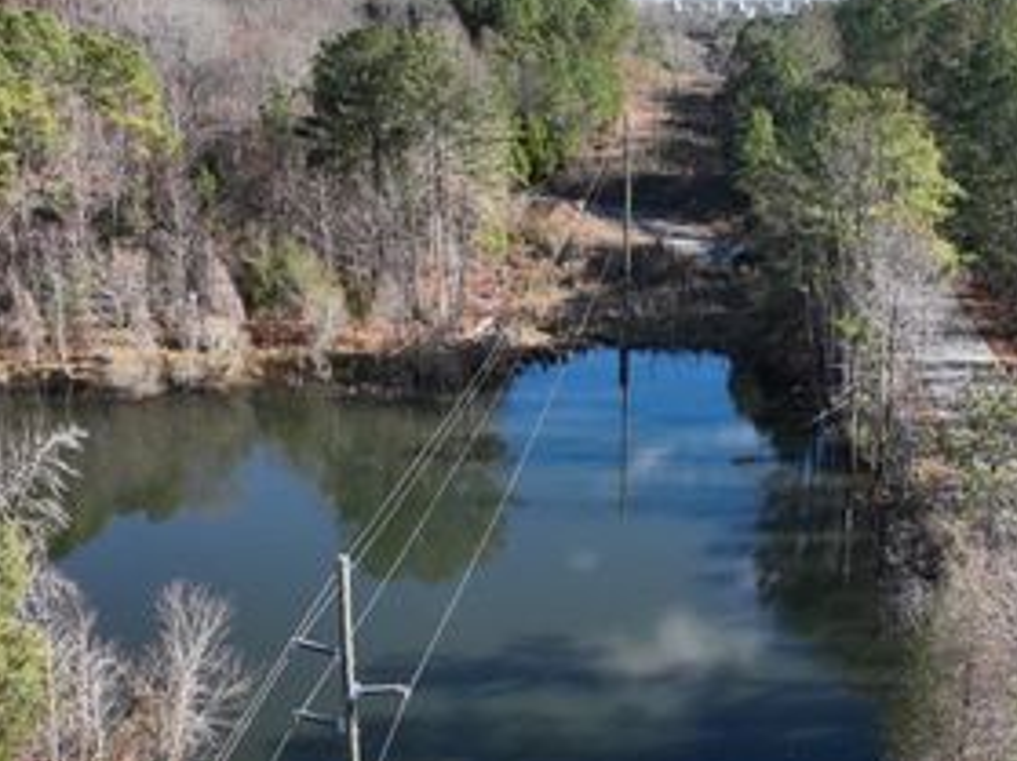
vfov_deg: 33.5
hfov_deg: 43.6
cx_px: 616
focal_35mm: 43
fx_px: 1263
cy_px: 333
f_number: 2.8
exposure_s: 1/200
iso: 230
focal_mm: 12.29
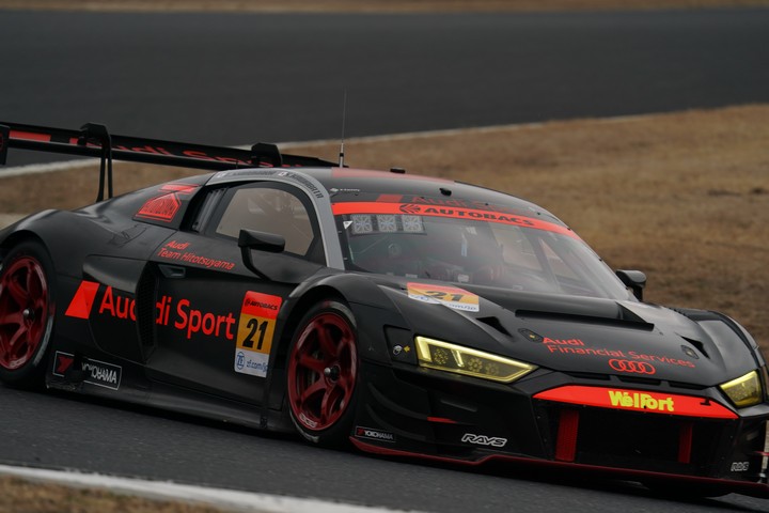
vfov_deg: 2.8
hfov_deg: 4.2
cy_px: 256
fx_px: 10445
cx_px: 384
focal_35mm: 489
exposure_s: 1/640
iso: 400
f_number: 6.3
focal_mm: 489
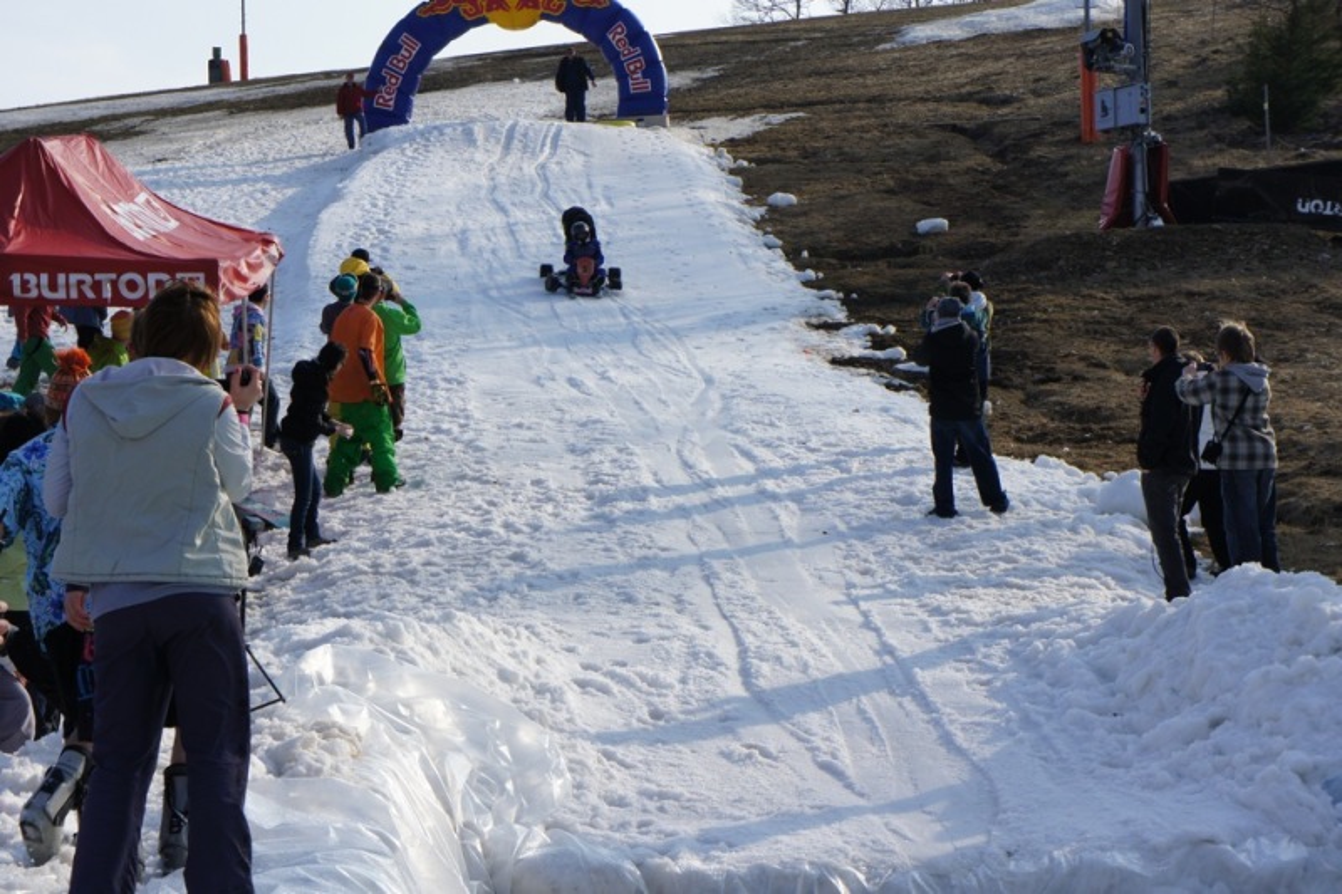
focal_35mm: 82
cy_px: 447
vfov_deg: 16.5
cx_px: 671
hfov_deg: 24.6
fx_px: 3075
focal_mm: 55
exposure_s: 1/250
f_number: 13
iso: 200
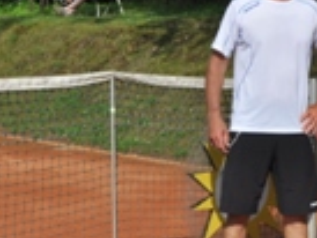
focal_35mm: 113
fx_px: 1036
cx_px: 289
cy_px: 23
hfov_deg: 17.1
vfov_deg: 13.0
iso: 320
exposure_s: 1/2000
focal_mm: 24
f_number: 8
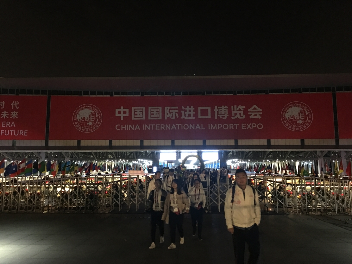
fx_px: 295
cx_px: 176
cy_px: 132
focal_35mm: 29
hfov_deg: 61.7
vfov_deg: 48.2
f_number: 2.2
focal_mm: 4.15
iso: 160
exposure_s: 1/8
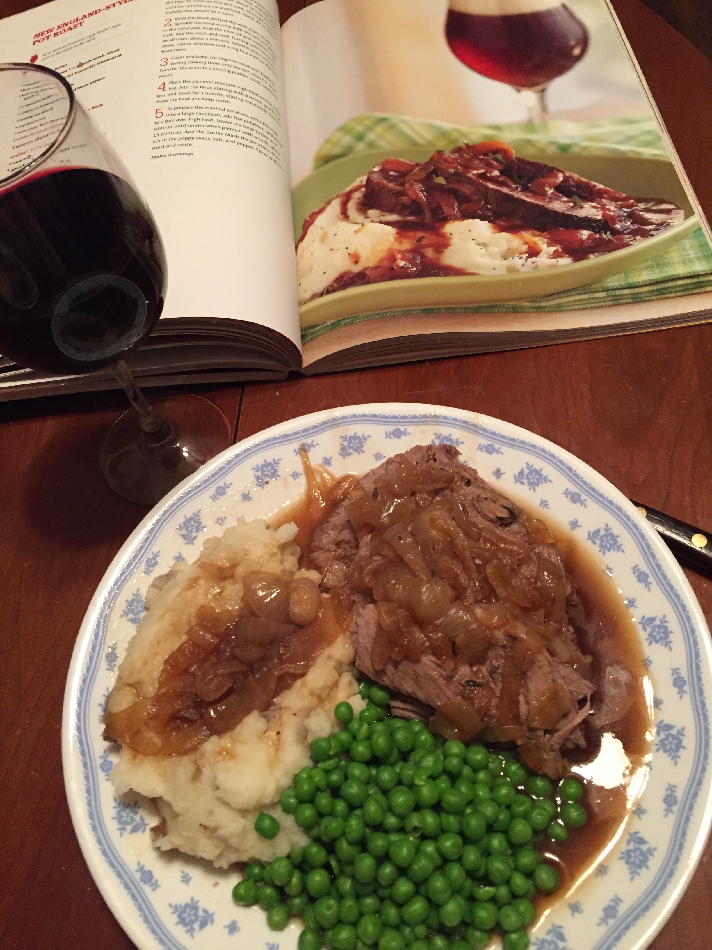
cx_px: 356
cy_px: 475
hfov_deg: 48.2
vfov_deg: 61.7
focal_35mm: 29
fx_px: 795
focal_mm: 4.15
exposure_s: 1/30
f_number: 2.2
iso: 250
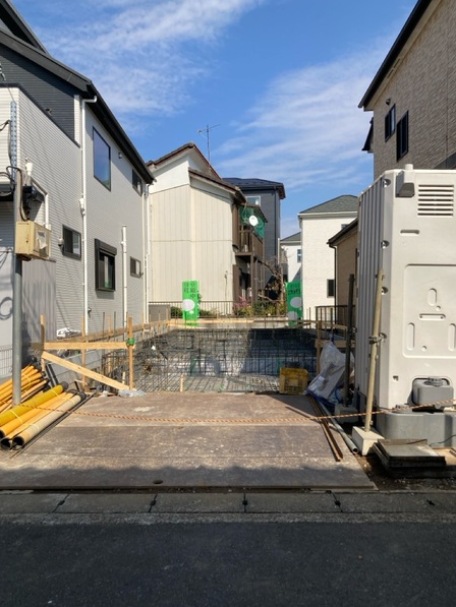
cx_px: 235
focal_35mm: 30
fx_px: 527
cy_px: 311
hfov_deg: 46.8
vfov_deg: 59.9
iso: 25
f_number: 1.8
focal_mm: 3.99
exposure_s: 1/2703
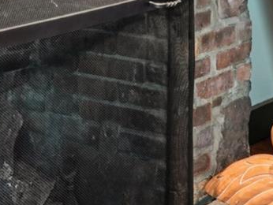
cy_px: -138
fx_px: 741
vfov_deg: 14.3
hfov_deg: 20.5
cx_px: 28
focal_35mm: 94
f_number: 8
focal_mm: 16.5
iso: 400
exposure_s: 1.3
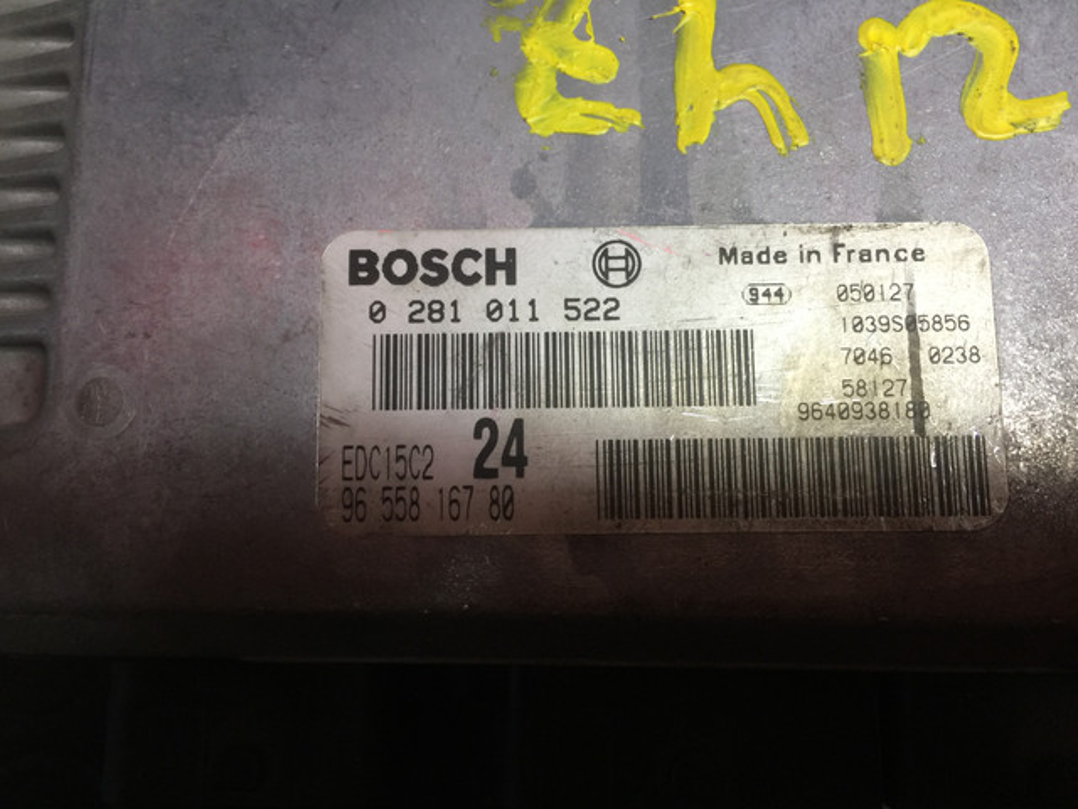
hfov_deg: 61.7
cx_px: 539
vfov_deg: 48.2
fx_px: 903
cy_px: 404
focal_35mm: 29
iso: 64
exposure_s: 1/17
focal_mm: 4.15
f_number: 2.2
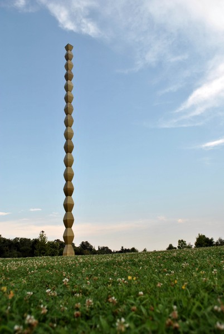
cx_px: 112
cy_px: 167
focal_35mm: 27
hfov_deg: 48.1
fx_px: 251
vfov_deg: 67.3
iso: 100
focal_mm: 18
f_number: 7.1
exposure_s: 1/200
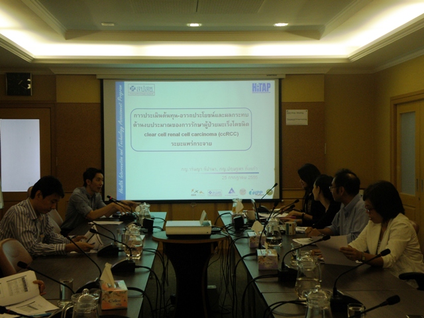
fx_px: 637
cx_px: 212
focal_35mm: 52
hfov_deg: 36.8
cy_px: 159
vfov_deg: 28.0
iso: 125
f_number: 3.5
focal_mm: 9.31
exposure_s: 1/50
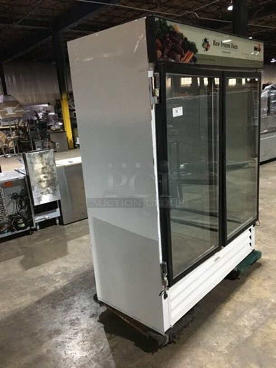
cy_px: 184
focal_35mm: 29
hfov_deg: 48.2
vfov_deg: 61.7
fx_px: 308
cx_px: 138
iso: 80
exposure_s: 1/4
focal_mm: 4.15
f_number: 2.2
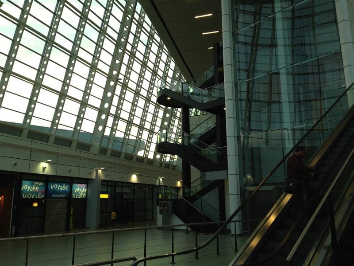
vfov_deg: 42.9
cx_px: 177
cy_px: 133
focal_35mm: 33
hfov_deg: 55.4
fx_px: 337
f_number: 2.4
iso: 64
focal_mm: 4.13
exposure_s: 1/60
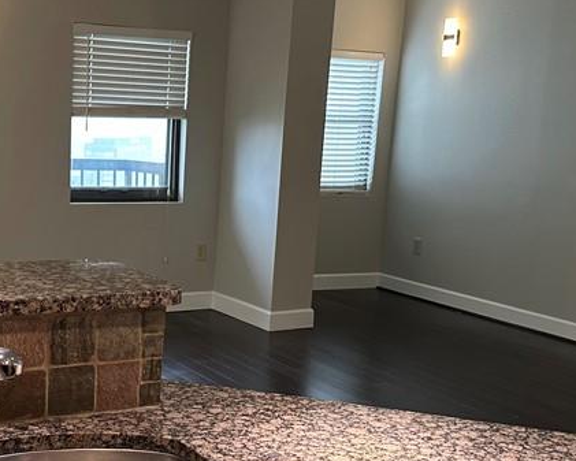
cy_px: 279
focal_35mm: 57
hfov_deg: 32.6
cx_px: 168
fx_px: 972
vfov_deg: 26.6
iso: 200
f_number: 1.78
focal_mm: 6.86
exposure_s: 1/120
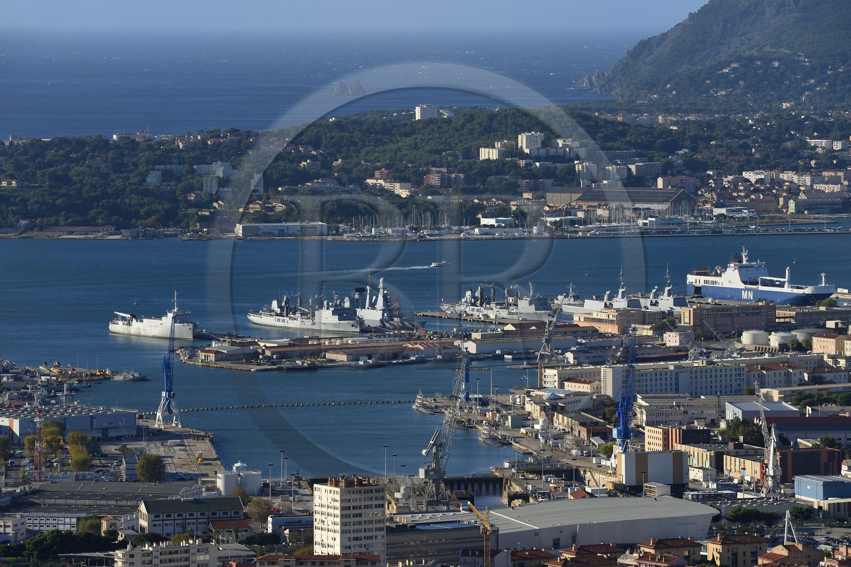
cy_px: 284
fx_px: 4490
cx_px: 426
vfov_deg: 7.2
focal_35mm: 190
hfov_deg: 10.8
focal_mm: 190
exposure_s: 1/500
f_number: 10
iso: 200
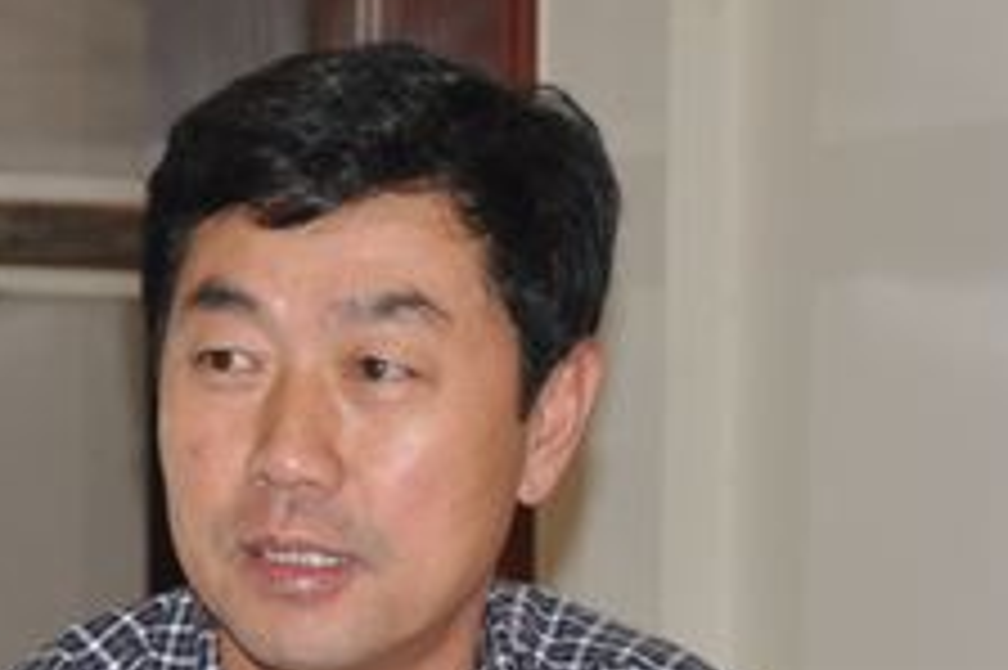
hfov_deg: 10.6
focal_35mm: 194
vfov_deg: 7.0
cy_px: 776
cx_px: 423
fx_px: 5428
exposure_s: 1/60
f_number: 4.8
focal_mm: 50
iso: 800
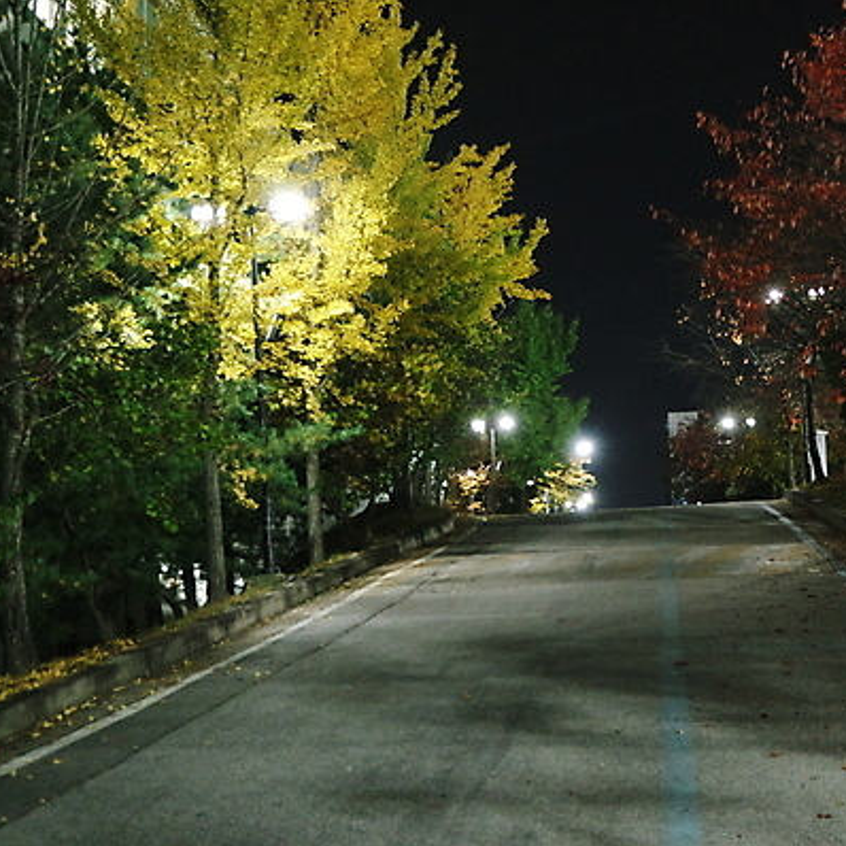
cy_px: 423
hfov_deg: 28.8
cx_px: 595
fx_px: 1631
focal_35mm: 59
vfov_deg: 29.1
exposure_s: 1/8
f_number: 4.5
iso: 3200
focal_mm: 30
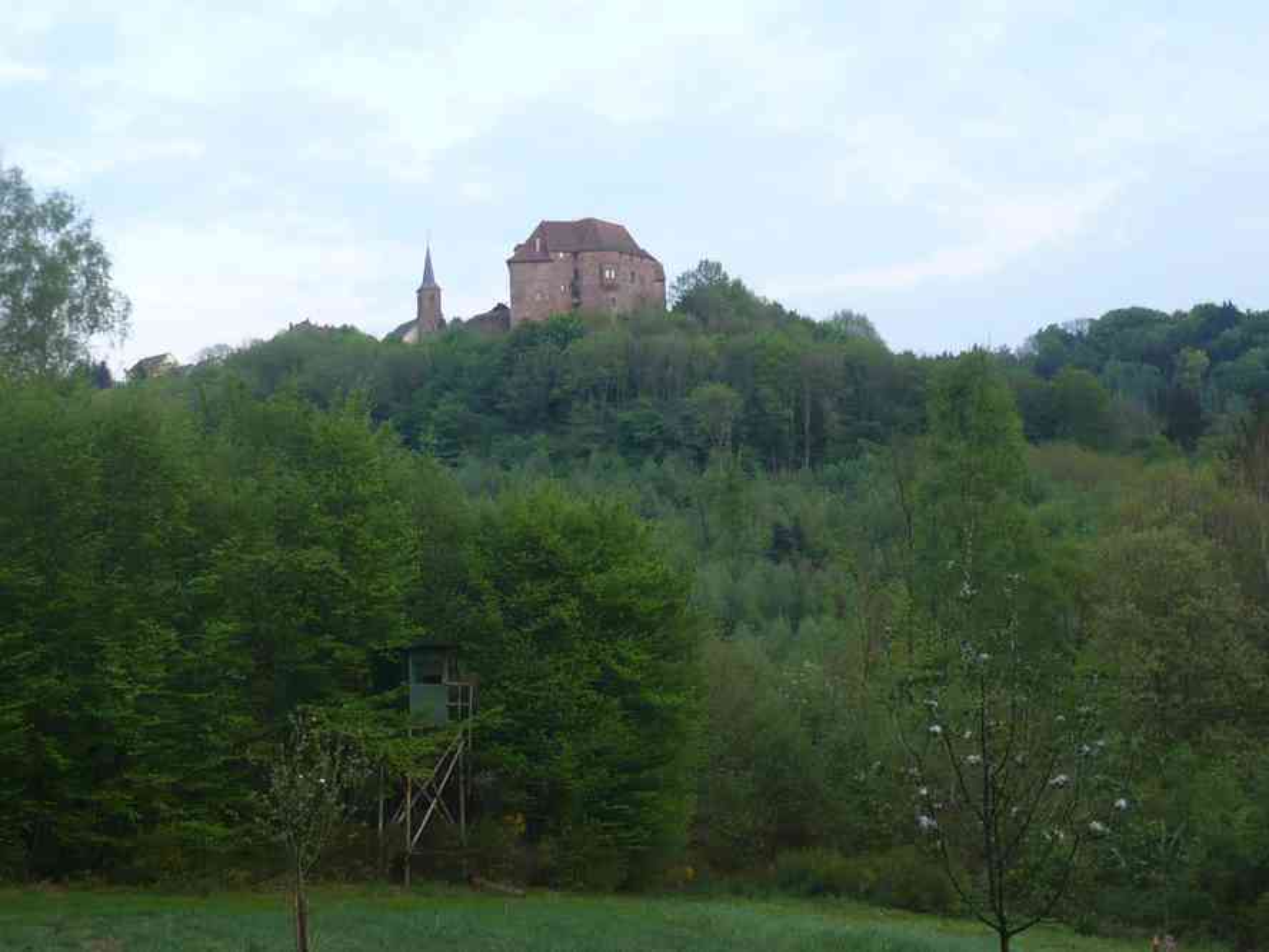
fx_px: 2749
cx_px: 634
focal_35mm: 75
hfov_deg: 26.0
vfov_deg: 19.6
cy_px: 476
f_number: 3.4
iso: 100
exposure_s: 1/80
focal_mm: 8.3
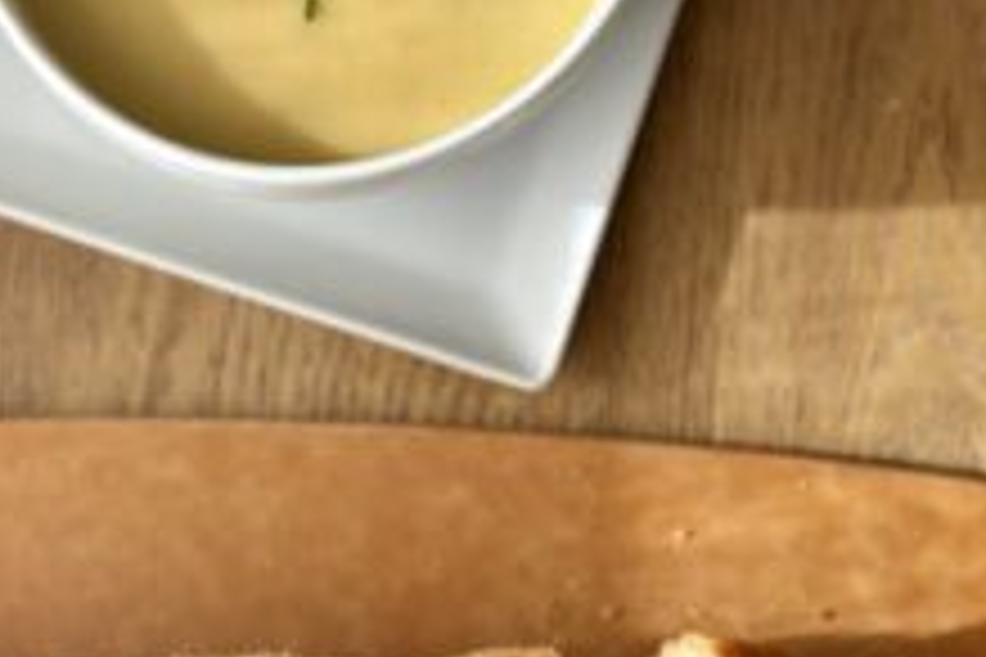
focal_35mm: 114
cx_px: 317
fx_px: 3122
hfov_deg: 17.9
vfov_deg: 11.9
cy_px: 612
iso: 80
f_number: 1.78
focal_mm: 6.86
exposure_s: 1/724
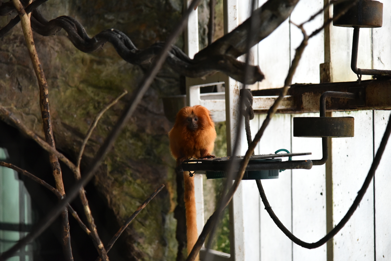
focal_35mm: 120
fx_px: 1304
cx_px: 196
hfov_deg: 17.1
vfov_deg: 11.4
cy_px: 130
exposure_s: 1/250
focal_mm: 120
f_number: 4
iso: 3200
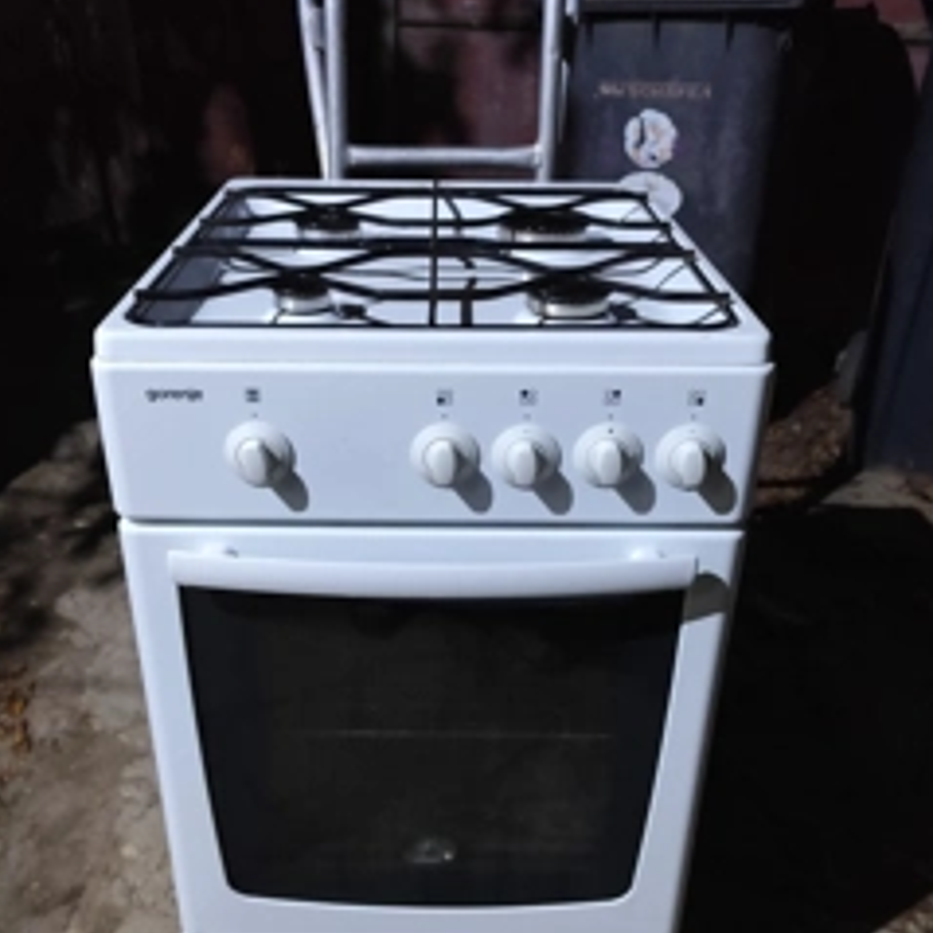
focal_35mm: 34
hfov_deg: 48.4
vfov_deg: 47.9
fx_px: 1037
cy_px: 593
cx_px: 437
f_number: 1.65
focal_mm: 6.19
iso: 2000
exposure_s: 1/16.7
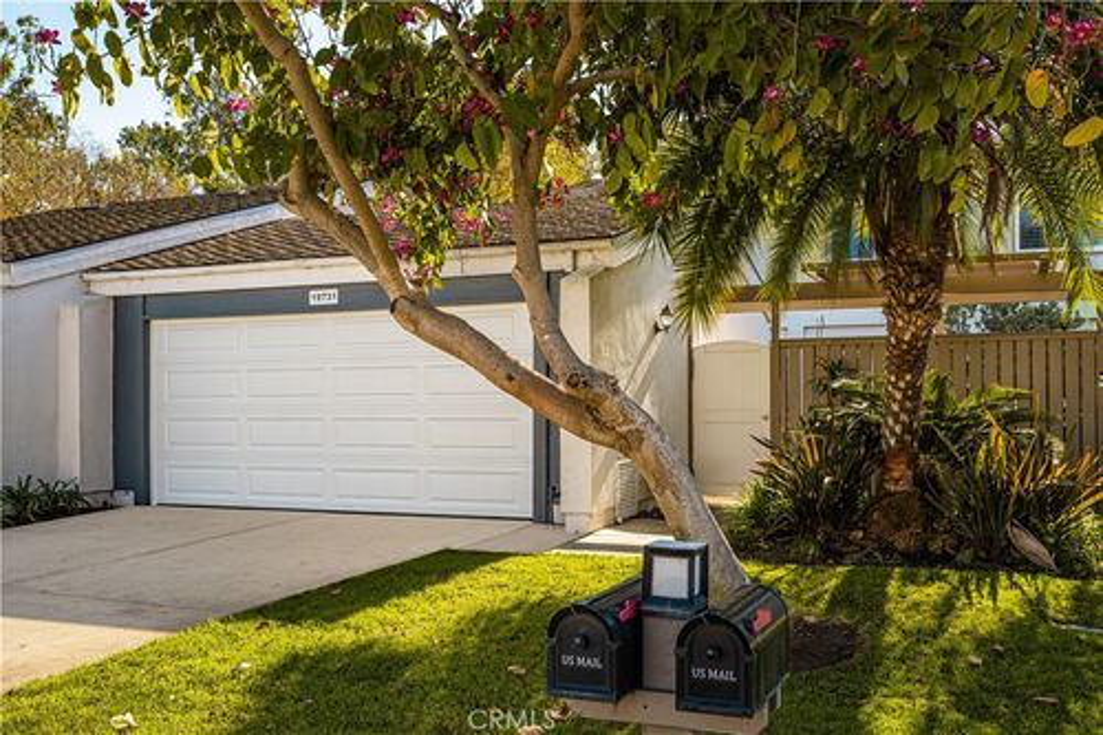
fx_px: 919
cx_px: 552
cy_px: 368
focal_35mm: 30
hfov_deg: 61.9
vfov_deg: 43.6
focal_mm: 30
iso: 80
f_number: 9
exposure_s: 1/160
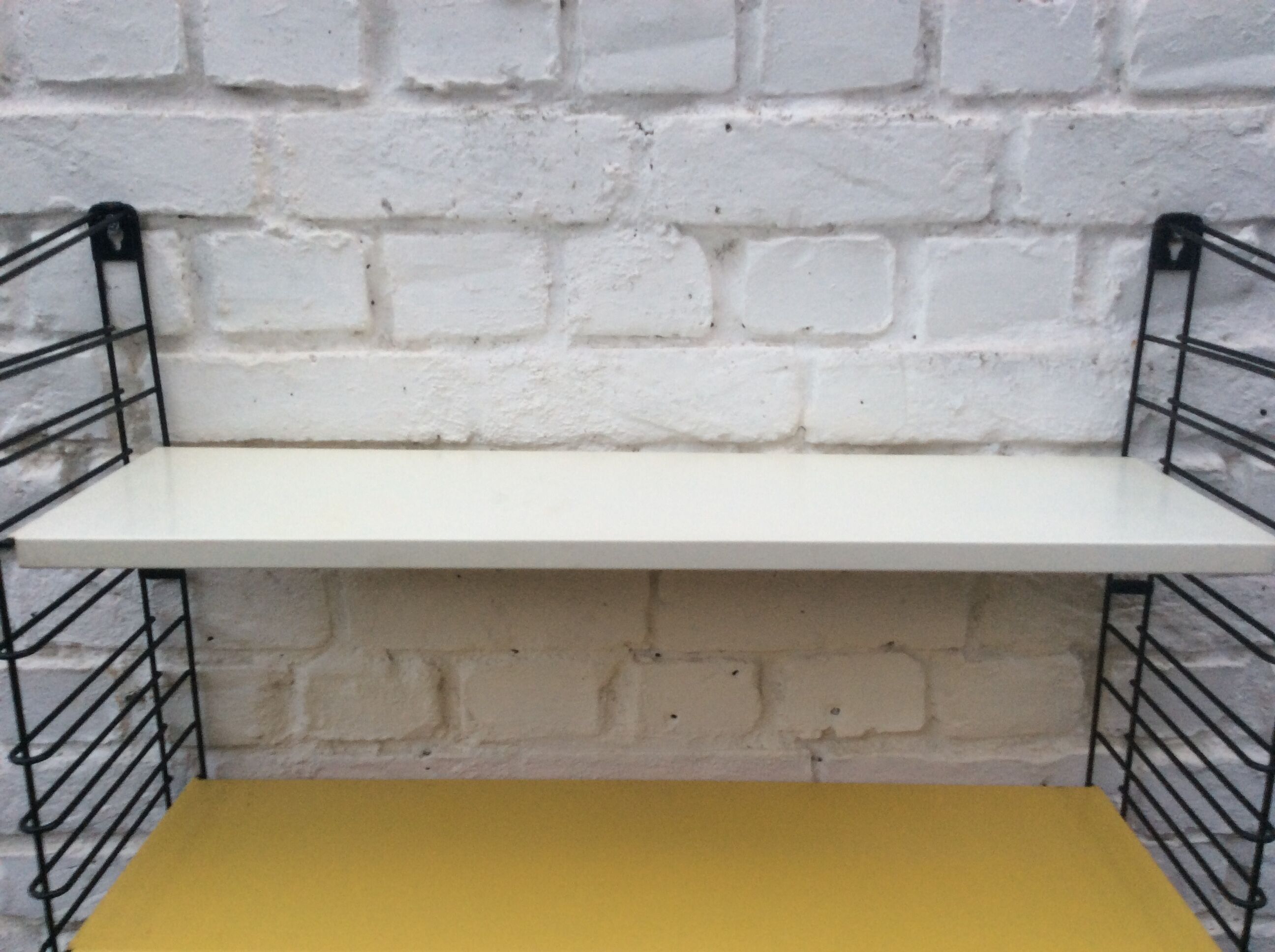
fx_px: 1177
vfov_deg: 44.1
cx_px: 638
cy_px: 476
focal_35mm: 32
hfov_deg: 56.9
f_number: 2.4
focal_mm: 3.3
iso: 40
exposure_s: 1/33
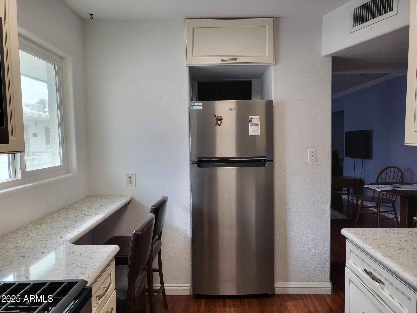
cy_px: 156
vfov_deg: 53.1
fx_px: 313
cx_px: 208
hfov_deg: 67.3
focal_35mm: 26
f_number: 1.8
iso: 100
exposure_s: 1/120
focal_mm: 4.25
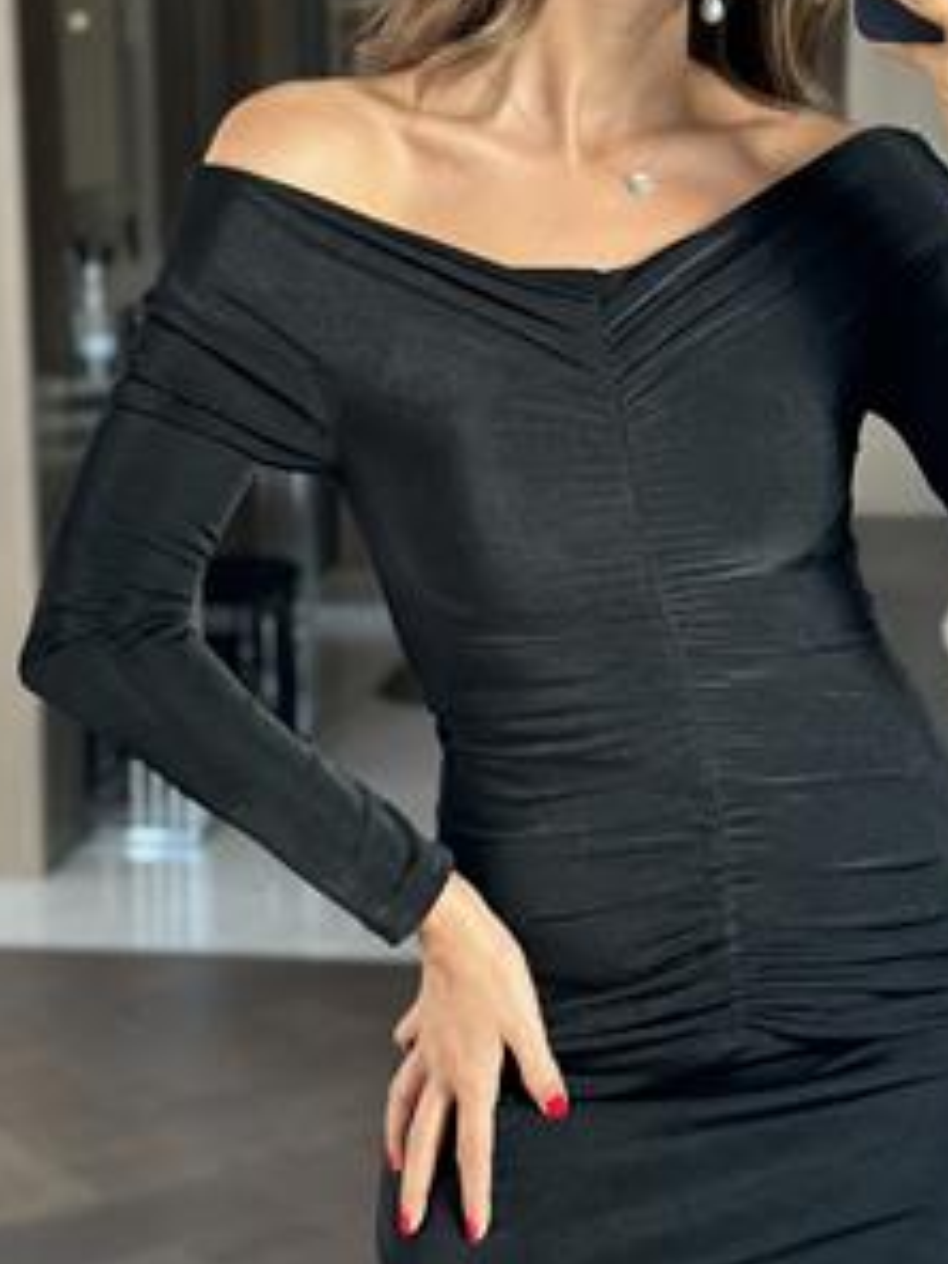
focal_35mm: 82
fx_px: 2994
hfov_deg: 18.0
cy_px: 508
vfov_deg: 23.8
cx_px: 585
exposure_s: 1/60
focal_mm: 6.86
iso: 125
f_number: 1.78
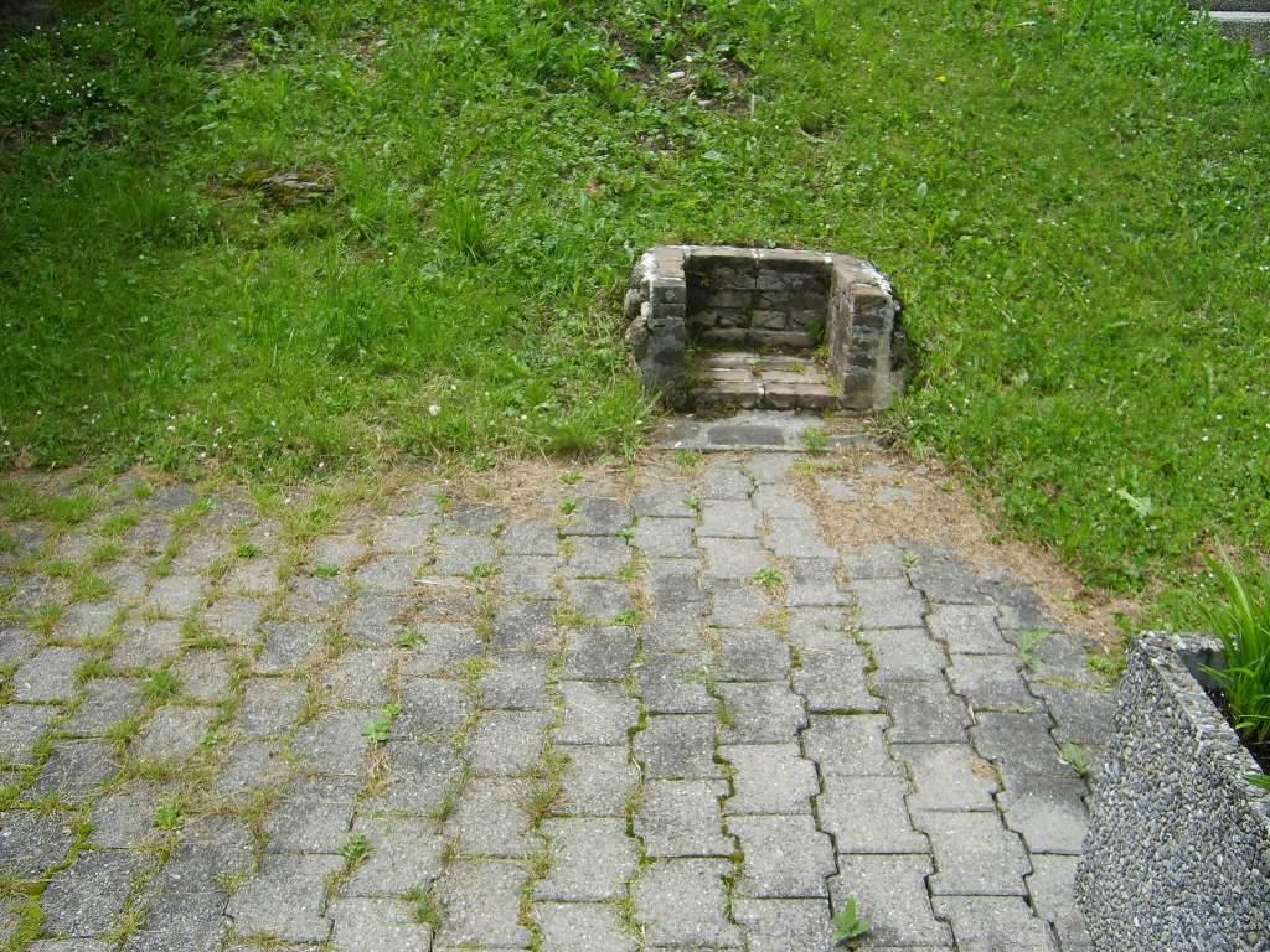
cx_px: 635
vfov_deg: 40.7
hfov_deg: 52.6
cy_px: 476
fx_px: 1284
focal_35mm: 35
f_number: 2.8
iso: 50
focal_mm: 5.8
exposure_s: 1/750
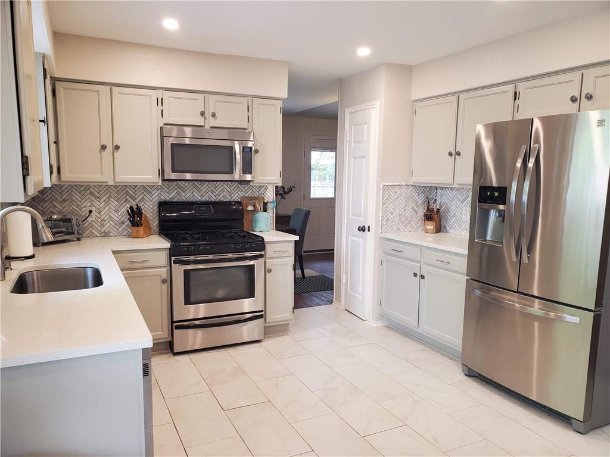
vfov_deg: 53.1
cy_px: 228
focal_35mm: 26
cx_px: 305
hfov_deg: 67.3
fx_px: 458
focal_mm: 4.3
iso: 200
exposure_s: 1/40
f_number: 2.4
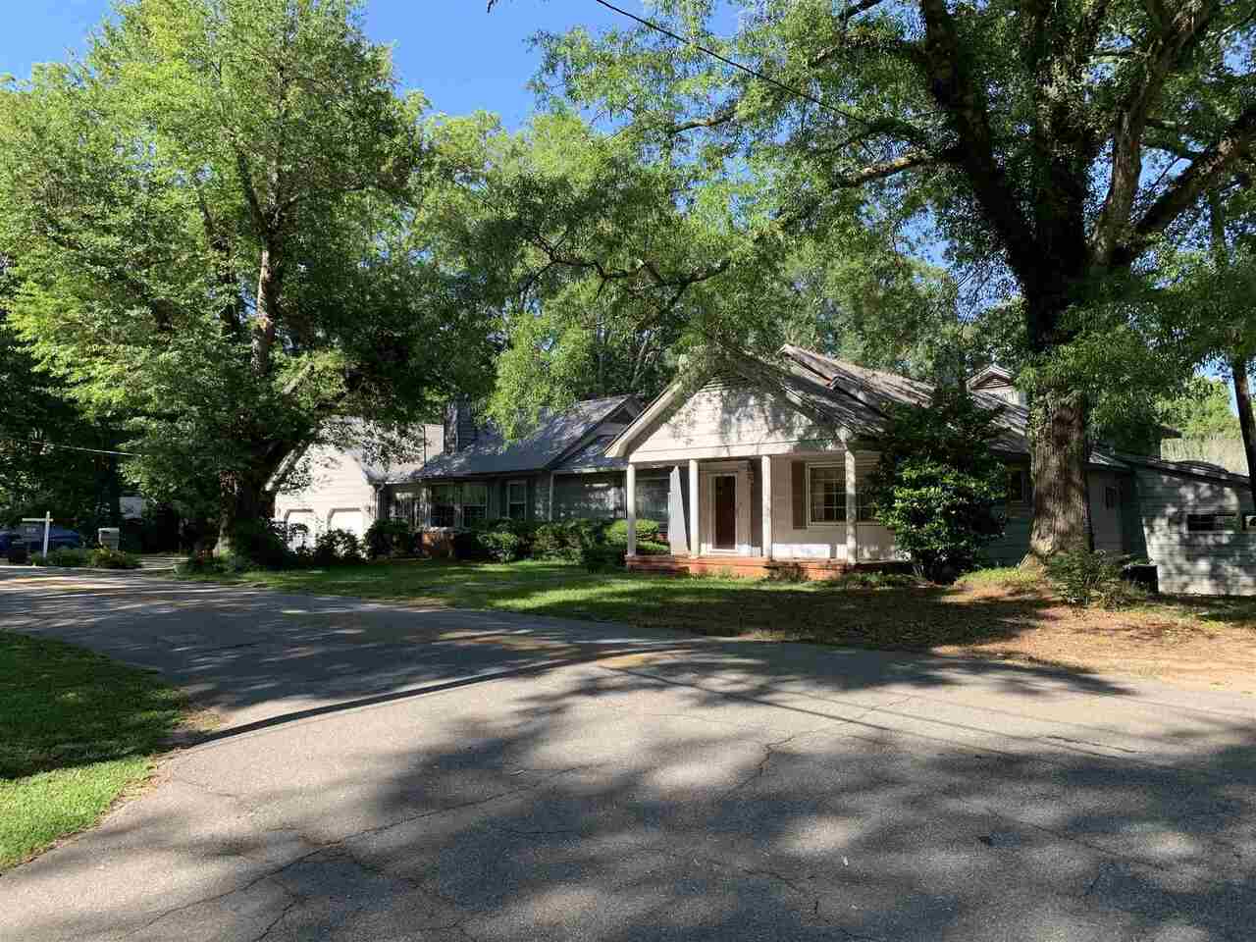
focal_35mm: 26
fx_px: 943
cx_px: 628
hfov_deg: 67.3
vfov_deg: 53.1
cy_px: 471
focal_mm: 4.25
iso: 25
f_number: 1.8
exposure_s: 1/467
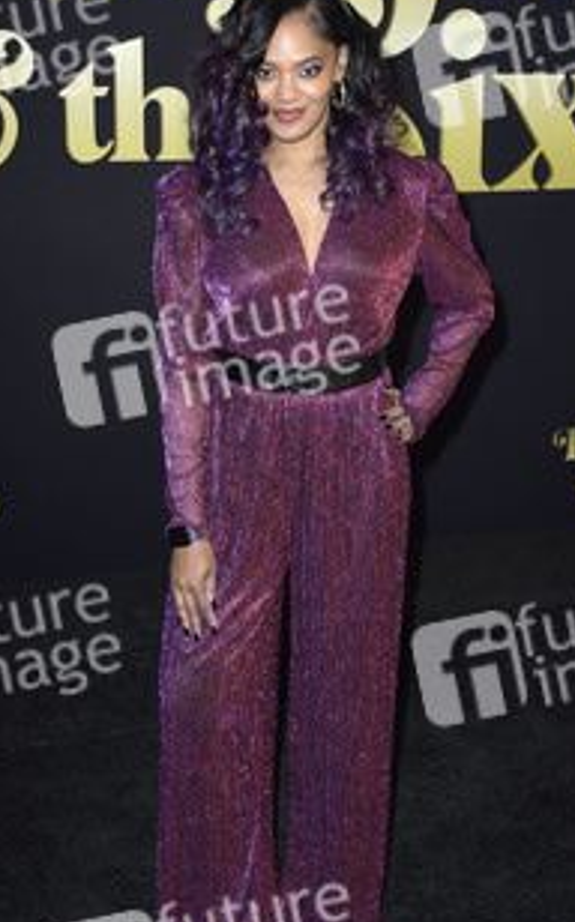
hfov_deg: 24.4
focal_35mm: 53
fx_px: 1331
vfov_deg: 38.2
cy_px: 506
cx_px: 295
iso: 400
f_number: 6.3
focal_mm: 40
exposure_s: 1/250
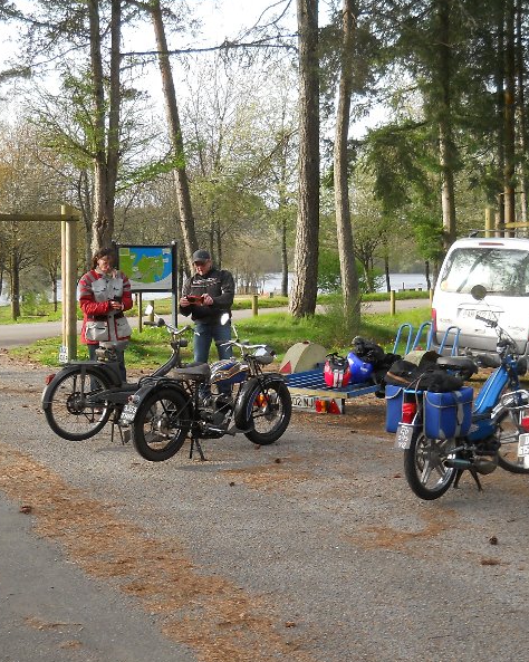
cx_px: 323
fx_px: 1057
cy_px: 332
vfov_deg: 34.8
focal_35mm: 54
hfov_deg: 28.0
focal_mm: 6.72
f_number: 3.1
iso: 80
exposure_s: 1/160
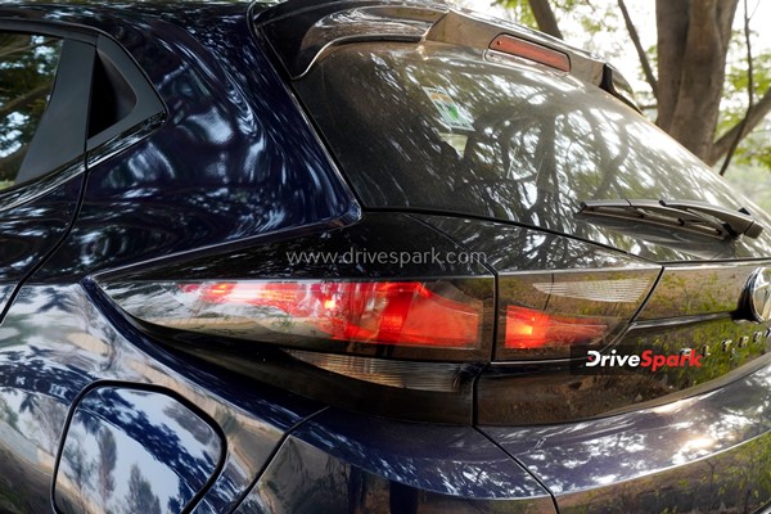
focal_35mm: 42
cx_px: 386
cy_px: 257
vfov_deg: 31.9
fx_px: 899
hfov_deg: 46.4
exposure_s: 1/80
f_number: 8
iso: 1600
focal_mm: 42
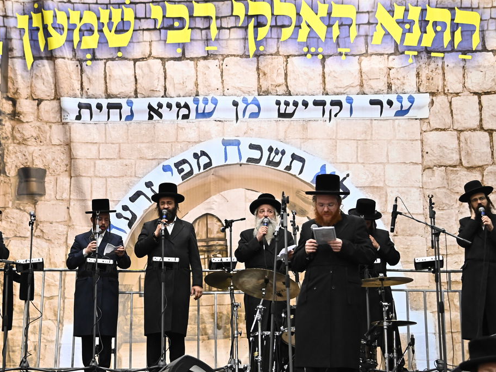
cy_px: 206
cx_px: 189
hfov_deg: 22.7
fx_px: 1233
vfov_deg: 17.2
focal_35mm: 86
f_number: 5
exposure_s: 1/250
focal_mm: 58
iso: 3200
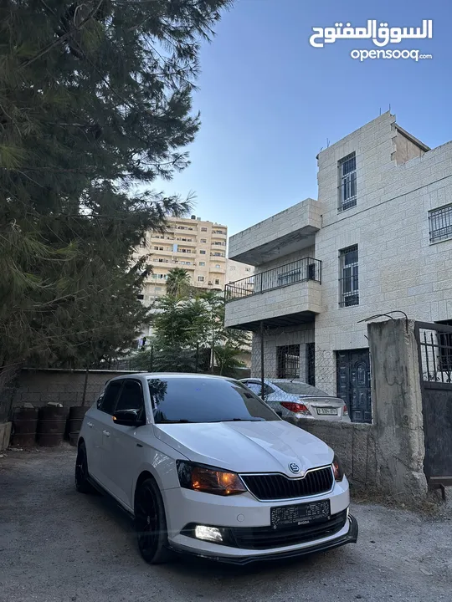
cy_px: 301
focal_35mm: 24
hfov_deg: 56.8
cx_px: 226
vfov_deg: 71.6
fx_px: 418
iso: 80
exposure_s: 1/989
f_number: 1.78
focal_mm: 6.86
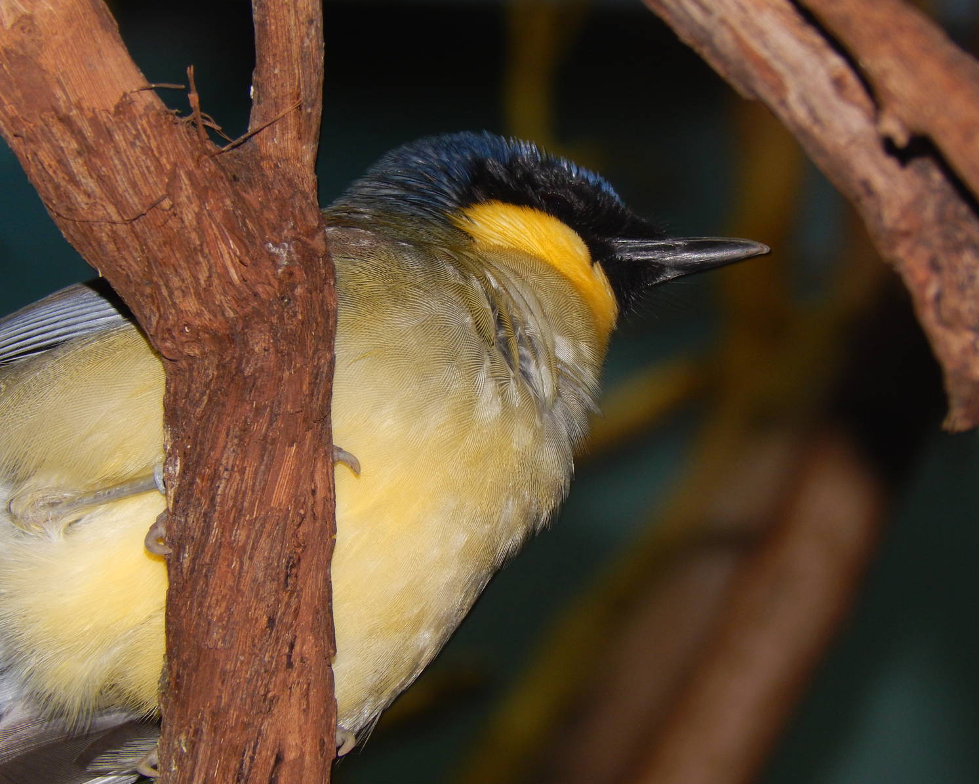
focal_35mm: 366
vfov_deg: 4.2
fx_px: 10607
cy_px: 392
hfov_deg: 5.3
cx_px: 472
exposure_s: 1/60
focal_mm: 62.2
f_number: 5.7
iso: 200
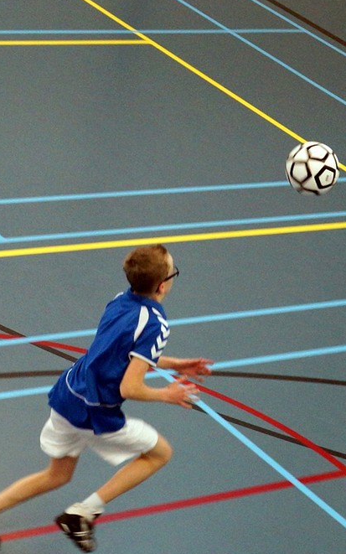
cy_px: 344
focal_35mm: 71
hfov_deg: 18.3
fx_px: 1071
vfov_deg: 28.9
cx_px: 148
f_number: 4
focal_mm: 30
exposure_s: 1/200
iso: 1250
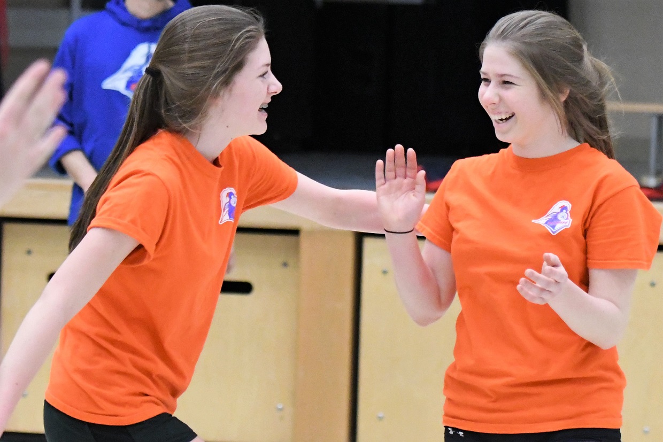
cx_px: 332
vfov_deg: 13.0
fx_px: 1934
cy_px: 221
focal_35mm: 105
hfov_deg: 19.5
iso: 8000
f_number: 2.8
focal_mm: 70
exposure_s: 1/800
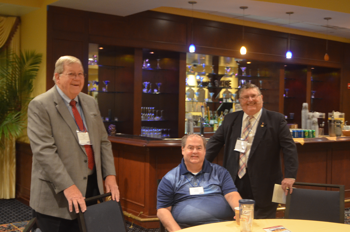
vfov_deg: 28.0
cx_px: 175
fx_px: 466
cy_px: 116
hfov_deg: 41.2
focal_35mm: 48
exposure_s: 1/30
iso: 1400
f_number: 3.8
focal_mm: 32
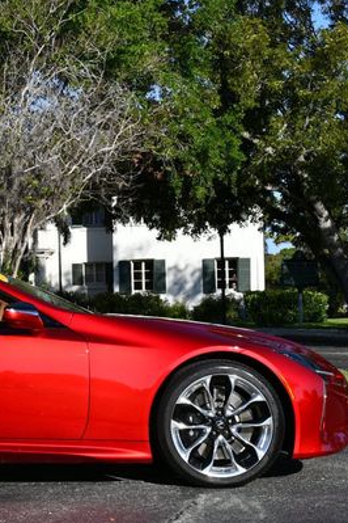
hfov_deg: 17.2
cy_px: 257
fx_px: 1116
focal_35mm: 77
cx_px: -30
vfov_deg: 26.3
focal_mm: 24
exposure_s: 1/320
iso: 100
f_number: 8
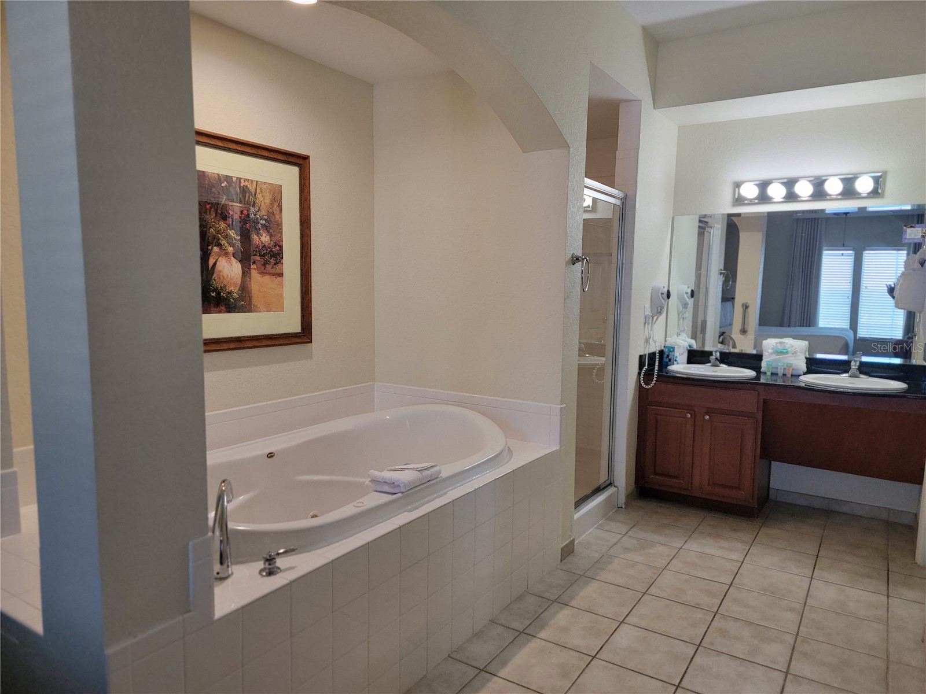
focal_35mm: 24
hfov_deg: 71.6
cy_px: 347
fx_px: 642
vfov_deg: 56.8
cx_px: 463
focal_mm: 6.7
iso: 125
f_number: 1.8
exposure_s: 1/120
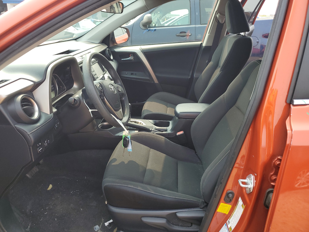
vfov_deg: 53.1
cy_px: 116
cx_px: 154
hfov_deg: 67.3
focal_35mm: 26
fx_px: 232
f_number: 1.5
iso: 50
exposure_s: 1/526
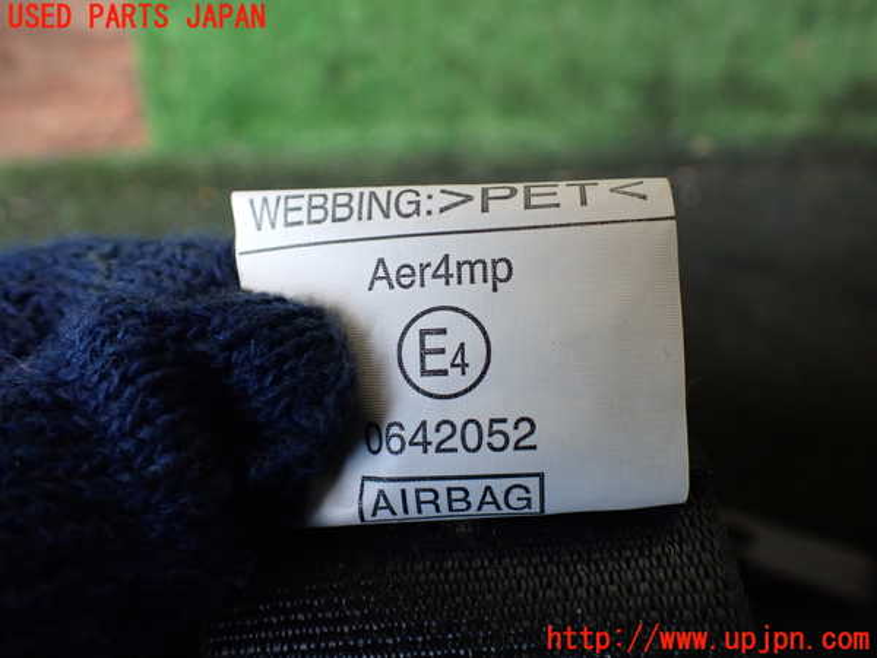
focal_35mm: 30
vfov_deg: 46.8
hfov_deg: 60.0
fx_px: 760
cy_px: 329
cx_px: 438
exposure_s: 1/125
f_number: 2.3
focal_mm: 5.4
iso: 320
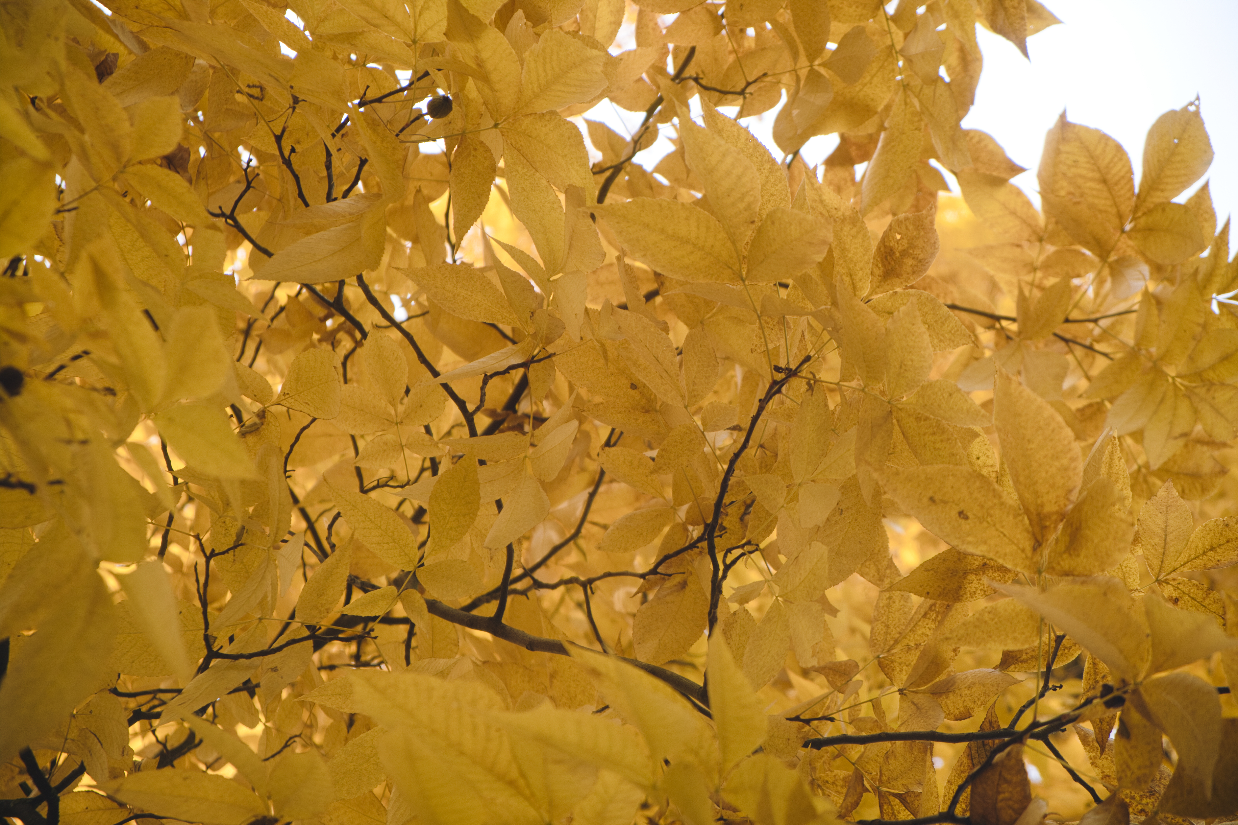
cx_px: 619
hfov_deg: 24.5
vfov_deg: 16.5
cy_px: 412
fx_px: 2854
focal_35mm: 83
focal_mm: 55
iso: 320
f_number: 4
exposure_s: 1/125
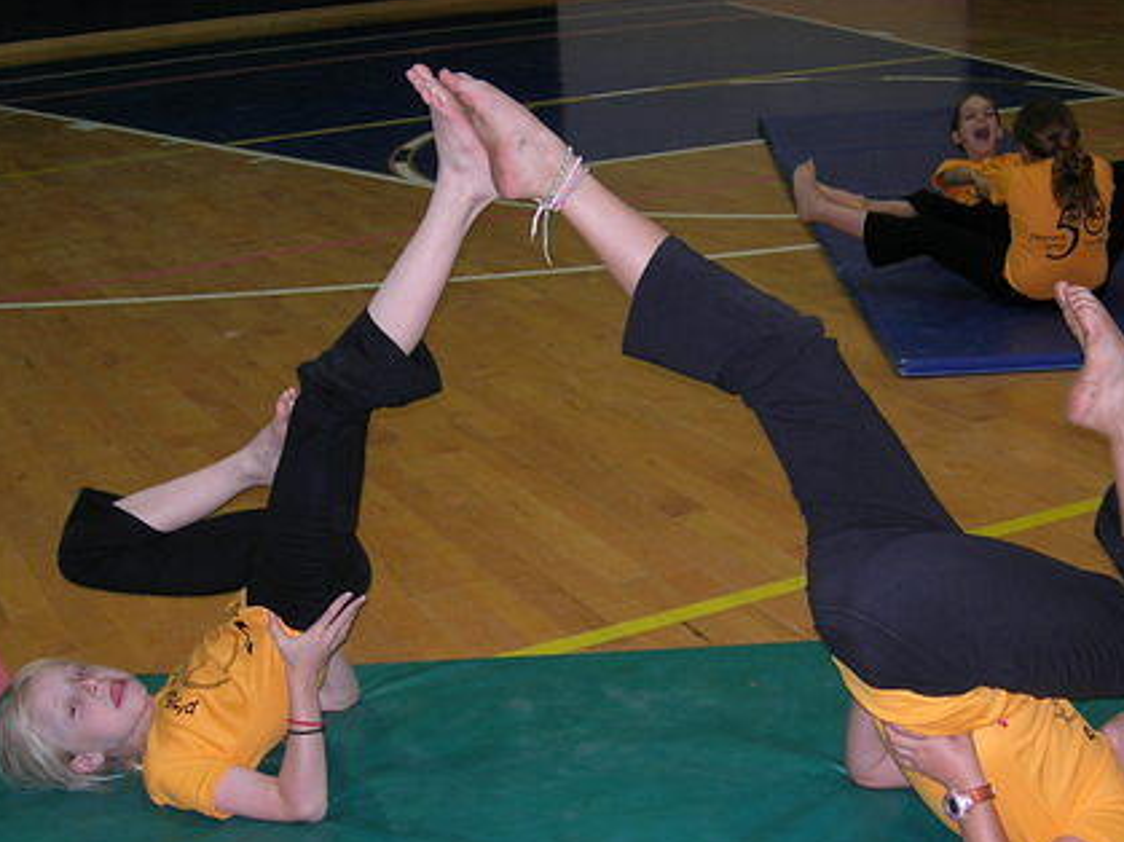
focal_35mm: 58
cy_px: 515
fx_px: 1883
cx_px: 665
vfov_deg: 25.2
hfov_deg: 33.2
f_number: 2.8
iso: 64
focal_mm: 7.8
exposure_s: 1/60.1
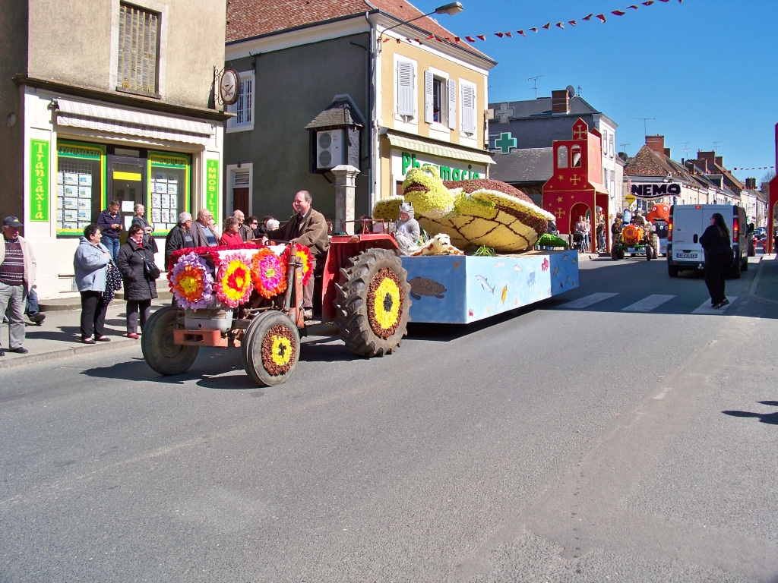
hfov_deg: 55.4
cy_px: 292
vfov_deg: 42.9
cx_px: 389
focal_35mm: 33
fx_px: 742
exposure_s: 1/640
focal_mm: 5.85
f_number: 4
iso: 80
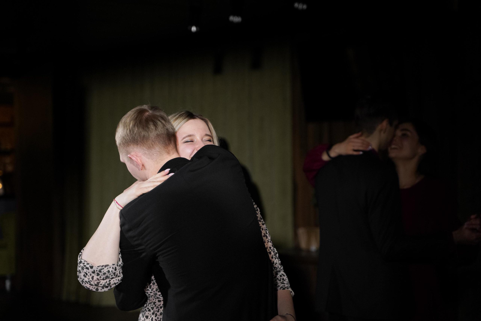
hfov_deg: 27.0
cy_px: 160
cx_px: 240
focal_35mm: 75
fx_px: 1002
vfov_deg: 18.2
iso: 1250
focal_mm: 75
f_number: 2.8
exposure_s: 1/500
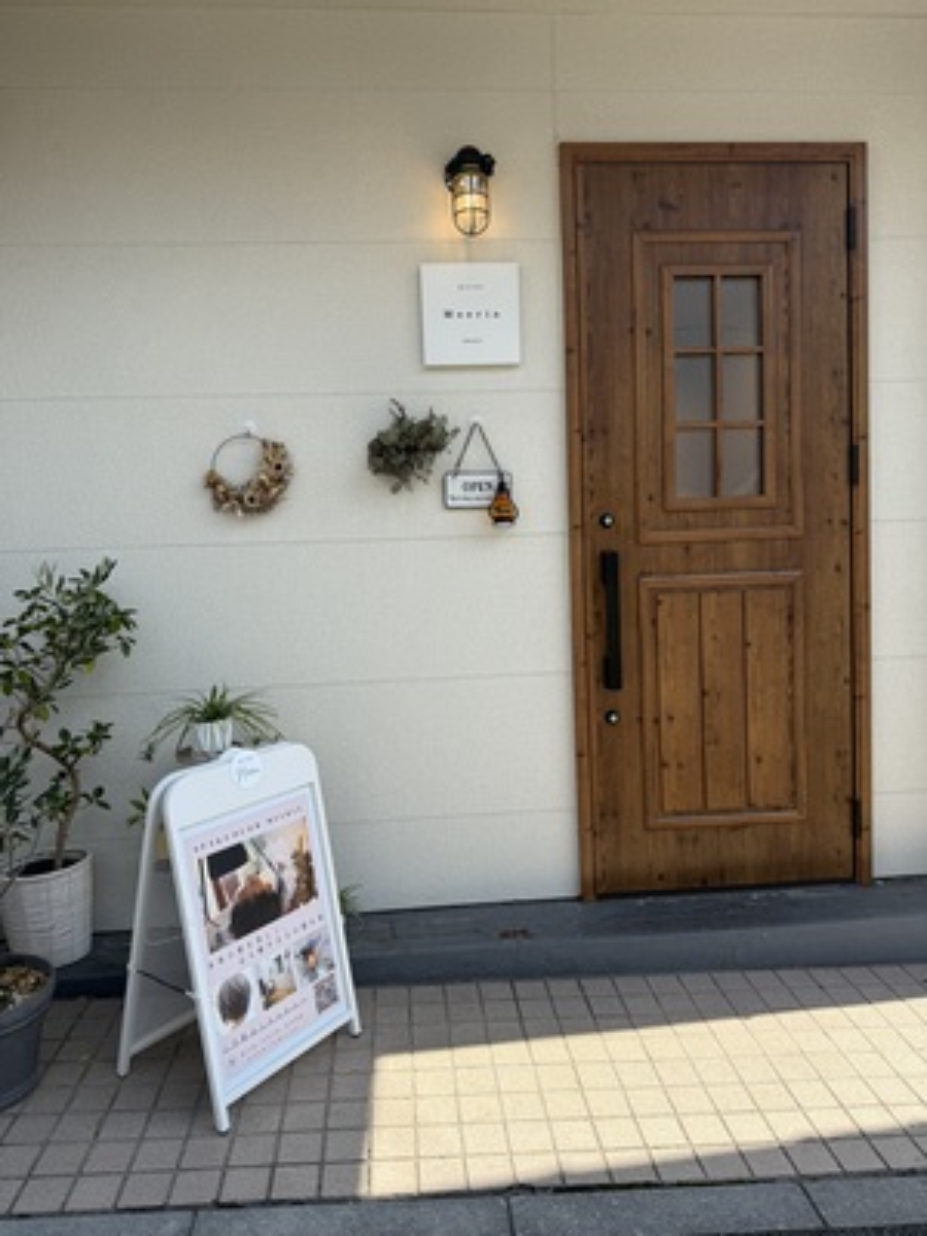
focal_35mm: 24
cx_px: 464
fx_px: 857
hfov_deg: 56.8
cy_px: 618
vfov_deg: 71.6
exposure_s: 1/1812
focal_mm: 6.76
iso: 80
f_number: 1.78
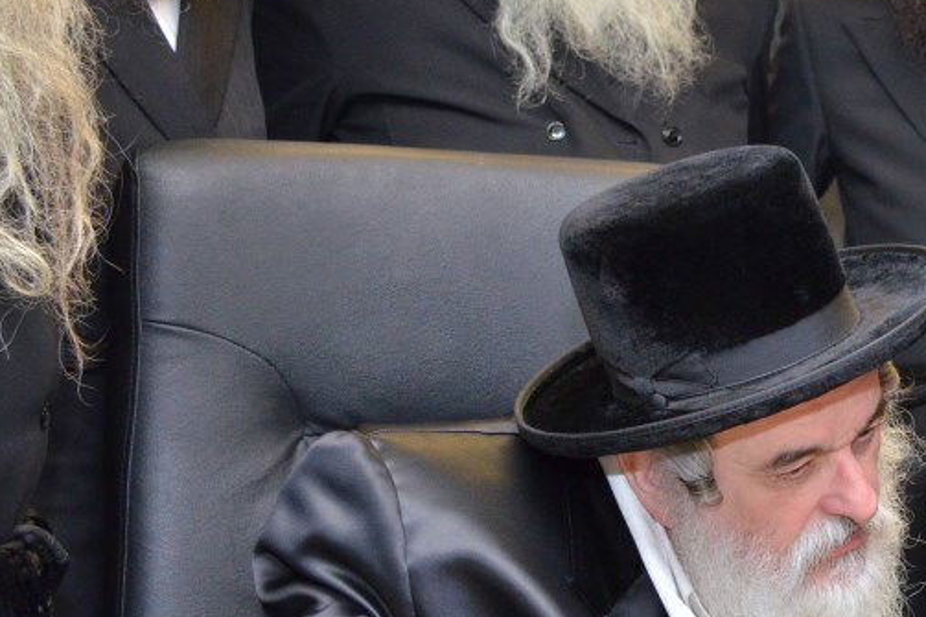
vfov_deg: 11.2
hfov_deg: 16.5
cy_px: 479
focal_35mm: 122
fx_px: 3137
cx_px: 911
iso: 1250
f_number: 5
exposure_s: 1/160
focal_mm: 40
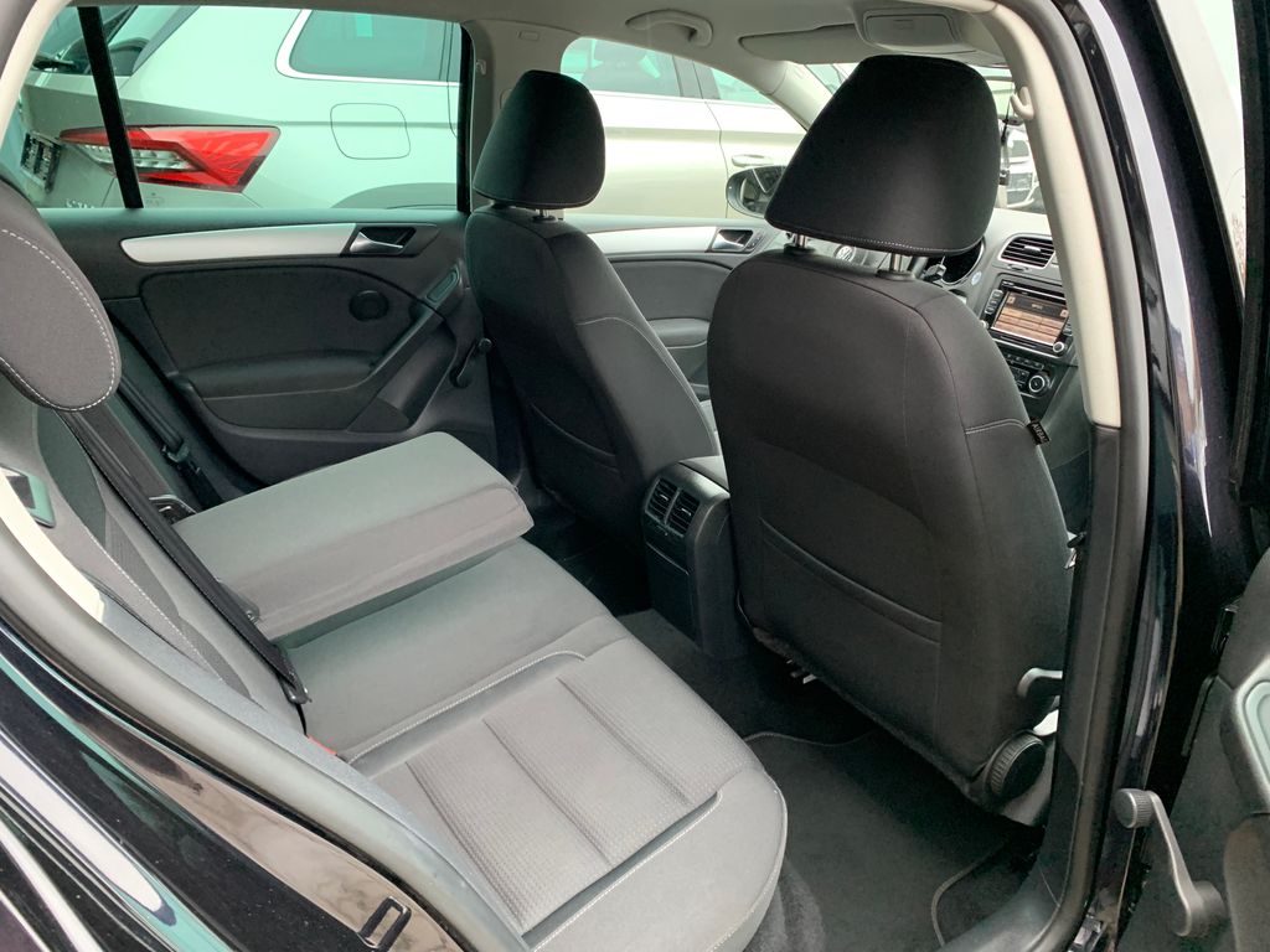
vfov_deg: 53.1
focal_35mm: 26
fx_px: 954
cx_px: 635
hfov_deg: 67.3
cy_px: 476
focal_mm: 4.25
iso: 320
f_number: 1.8
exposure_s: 1/60
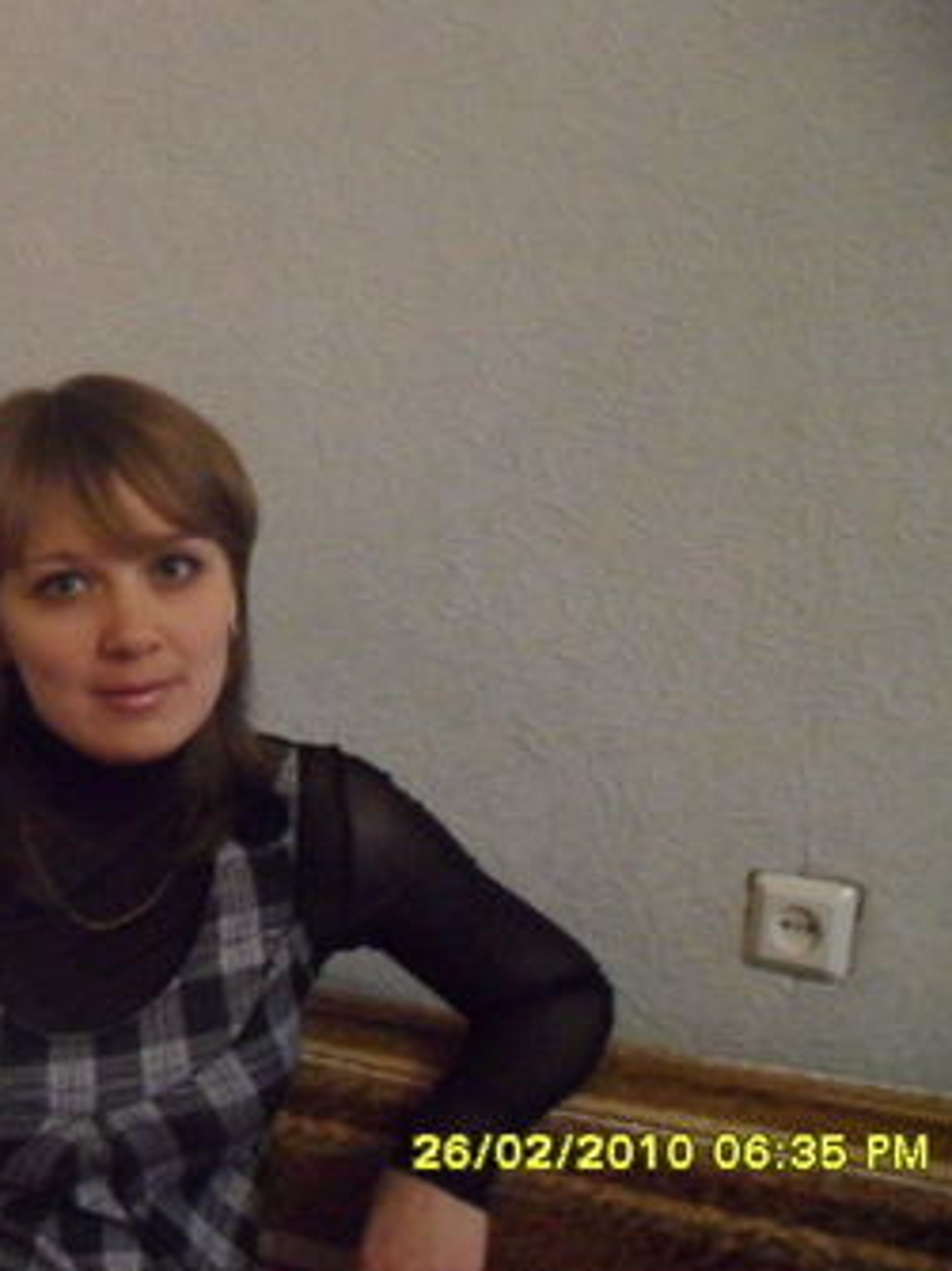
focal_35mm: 47
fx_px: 1725
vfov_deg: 40.4
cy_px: 634
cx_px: 140
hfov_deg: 29.9
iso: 800
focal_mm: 6.2
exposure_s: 1/20
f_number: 2.8
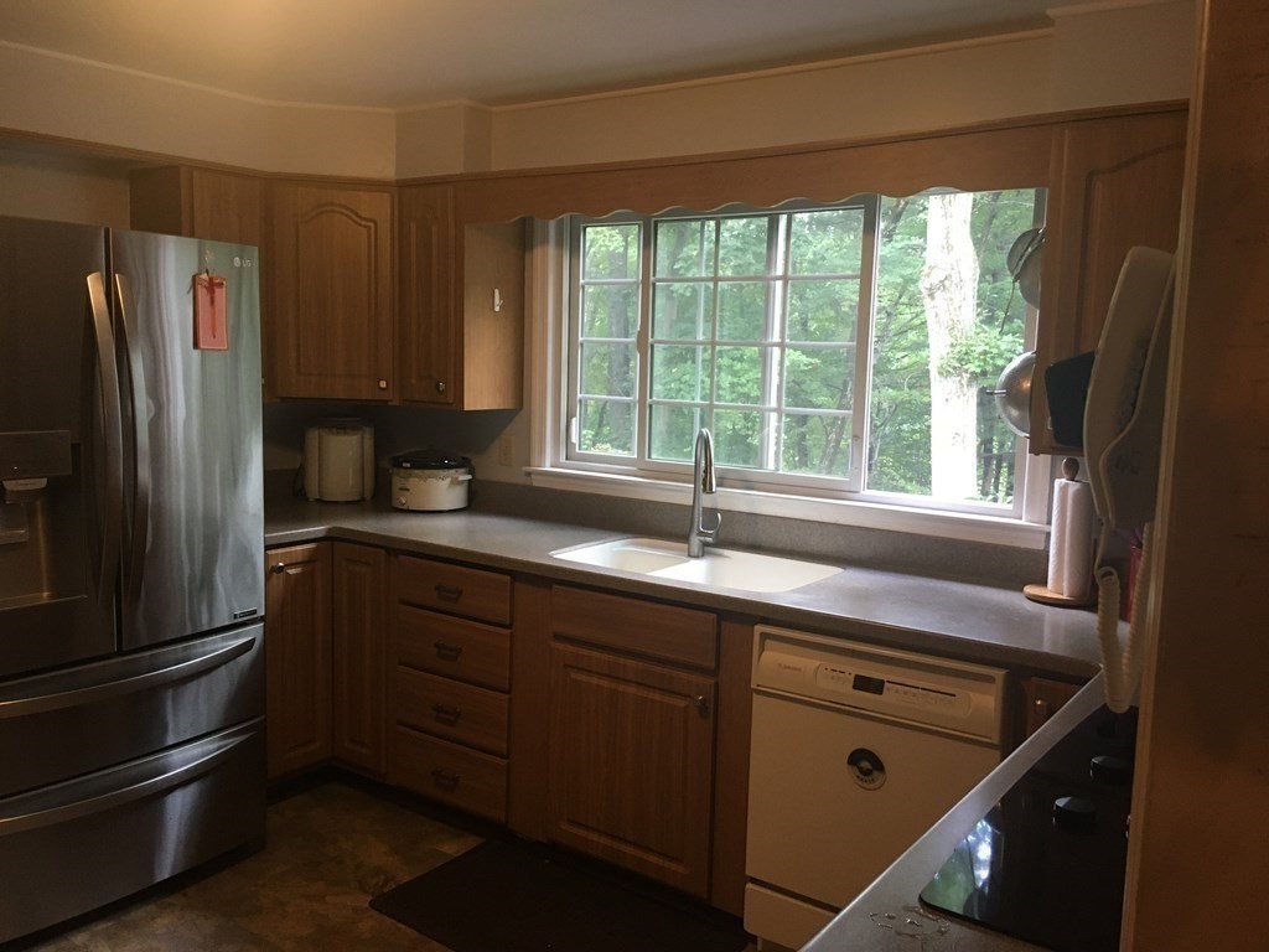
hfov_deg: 61.7
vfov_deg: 48.2
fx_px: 1063
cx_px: 634
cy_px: 476
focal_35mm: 29
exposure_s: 1/30
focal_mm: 4.15
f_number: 2.2
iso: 125
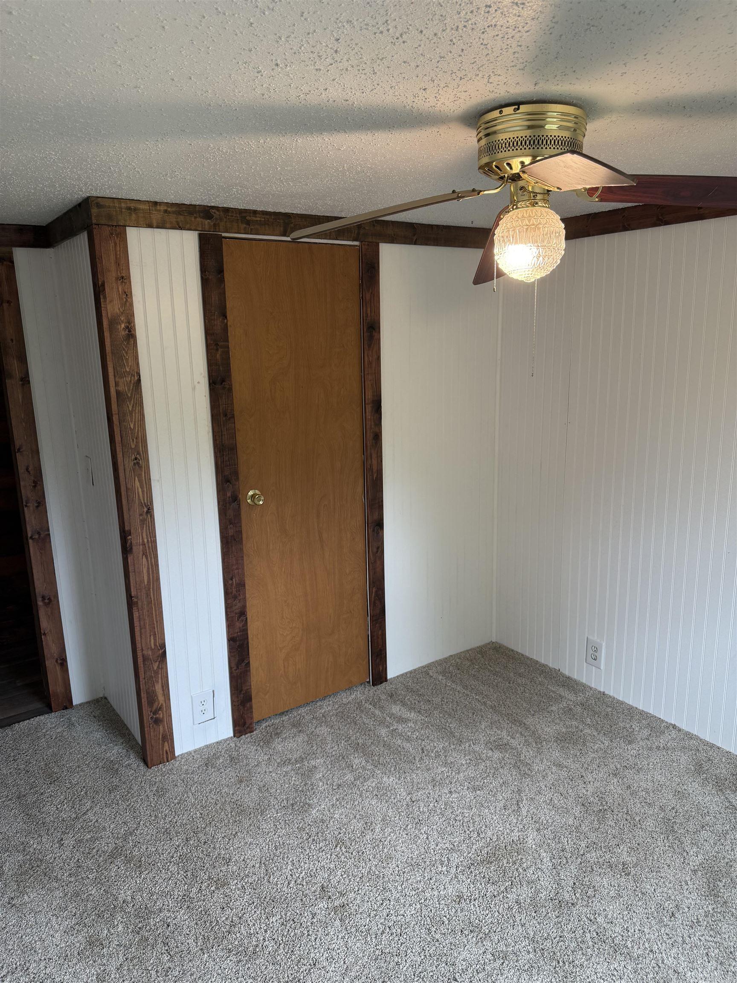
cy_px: 492
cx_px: 368
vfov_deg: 71.6
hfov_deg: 56.8
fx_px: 681
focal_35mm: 24
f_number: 1.78
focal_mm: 6.76
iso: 125
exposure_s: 1/140
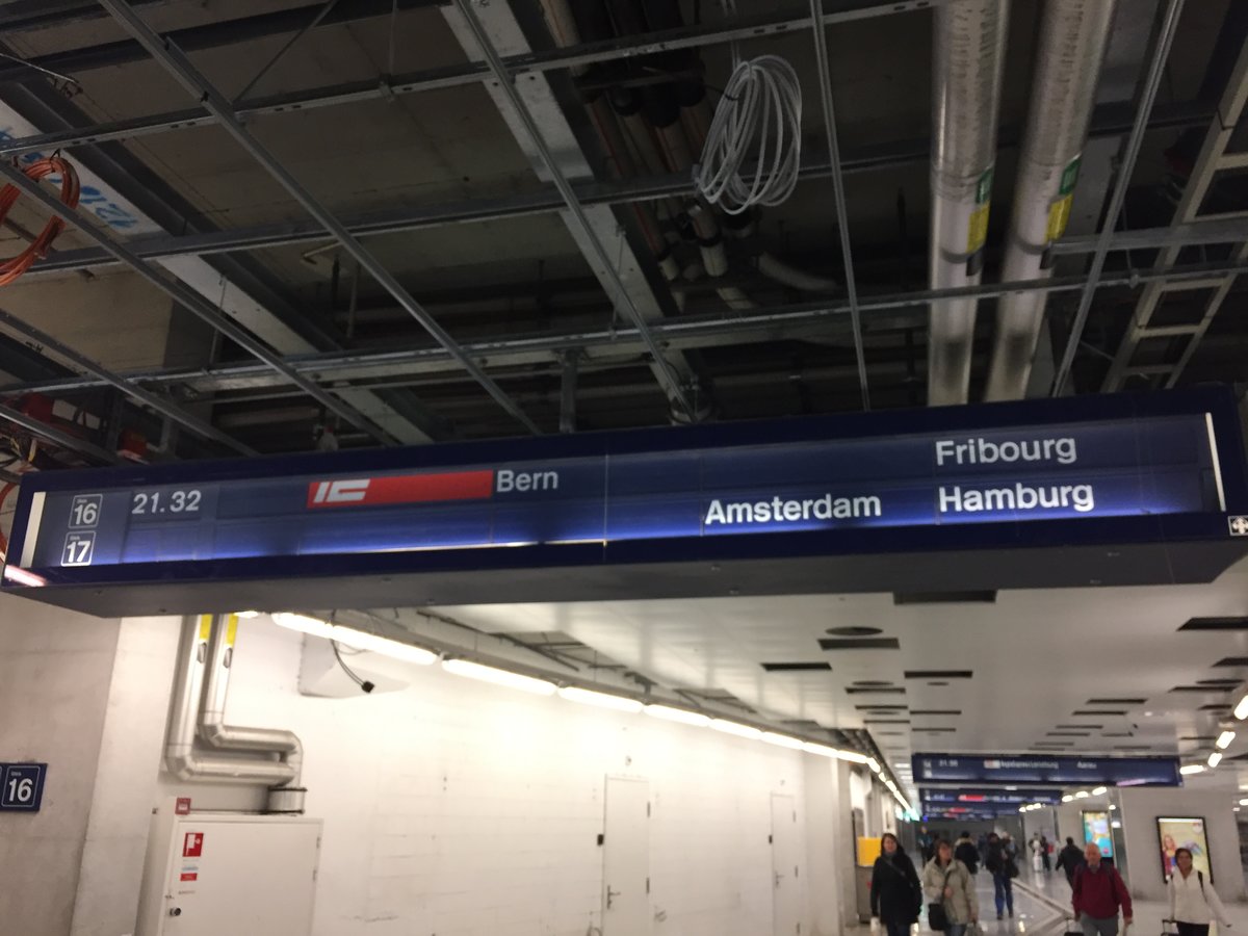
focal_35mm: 29
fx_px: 1046
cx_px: 624
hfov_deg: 61.7
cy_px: 468
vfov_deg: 48.2
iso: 64
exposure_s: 1/33
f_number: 2.2
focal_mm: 4.15
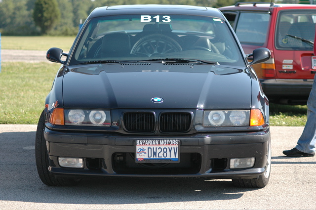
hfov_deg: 14.4
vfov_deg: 9.6
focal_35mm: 142
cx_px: 158
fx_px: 1249
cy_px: 105
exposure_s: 1/800
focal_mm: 95
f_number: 4
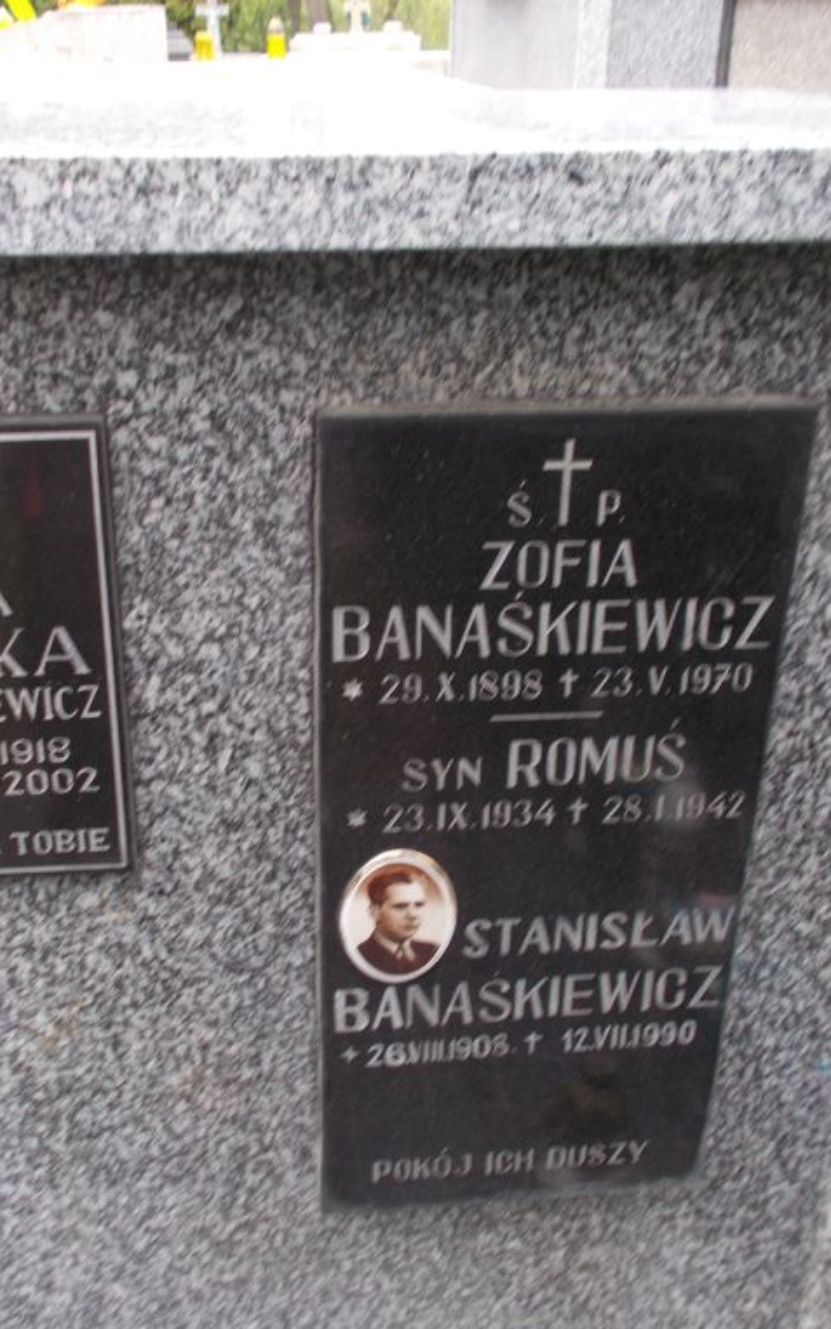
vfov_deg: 52.7
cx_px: 347
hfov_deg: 34.4
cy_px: 664
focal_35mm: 37
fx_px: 1340
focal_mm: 4.6
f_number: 3.2
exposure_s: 1/50
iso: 80
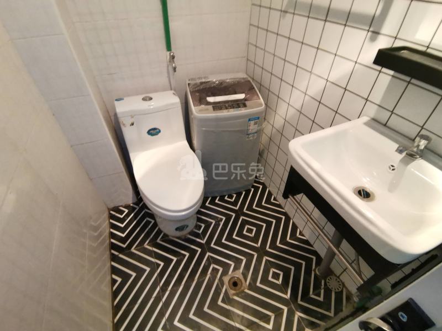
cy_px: 166
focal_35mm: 17
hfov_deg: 91.0
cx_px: 221
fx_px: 217
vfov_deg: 74.7
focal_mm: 2.26
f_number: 2.2
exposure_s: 1/20
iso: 400
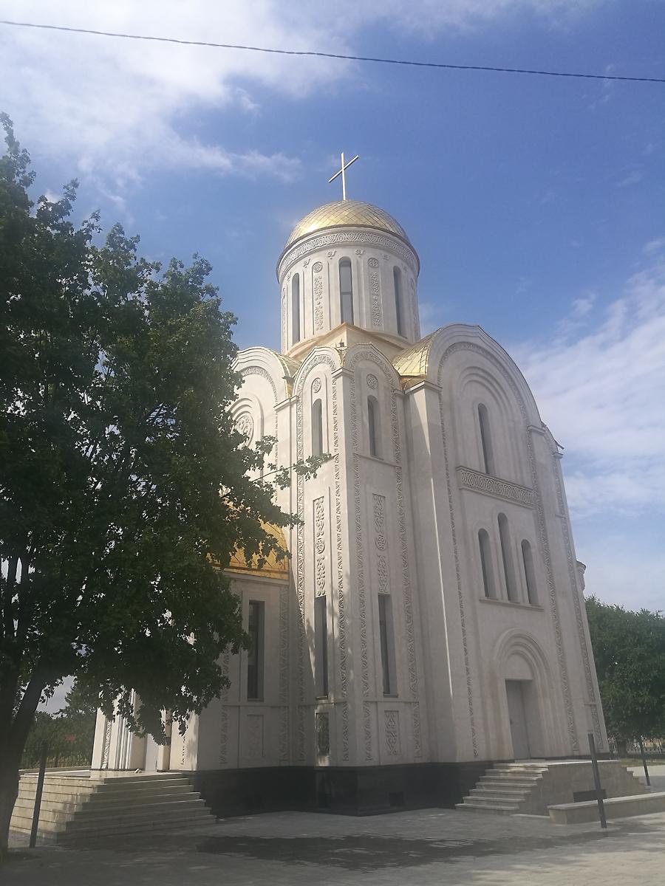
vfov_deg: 65.3
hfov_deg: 51.4
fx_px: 692
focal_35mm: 27
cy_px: 443
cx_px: 332
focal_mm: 4.5
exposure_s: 1/1076
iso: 50
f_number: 2.2
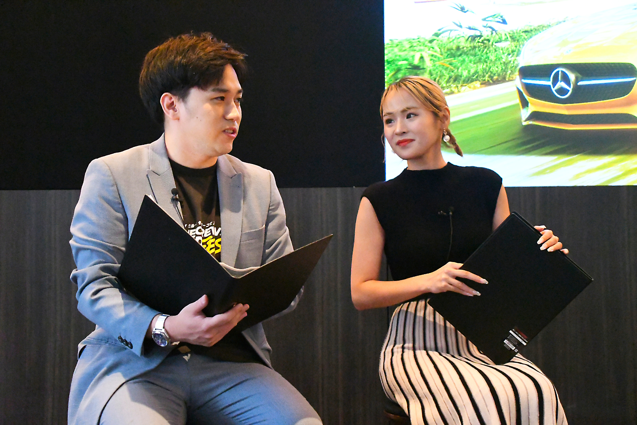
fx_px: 1062
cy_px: 212
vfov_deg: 22.6
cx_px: 318
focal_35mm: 60
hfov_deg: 33.4
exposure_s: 1/320
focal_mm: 40
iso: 22800
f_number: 4.5
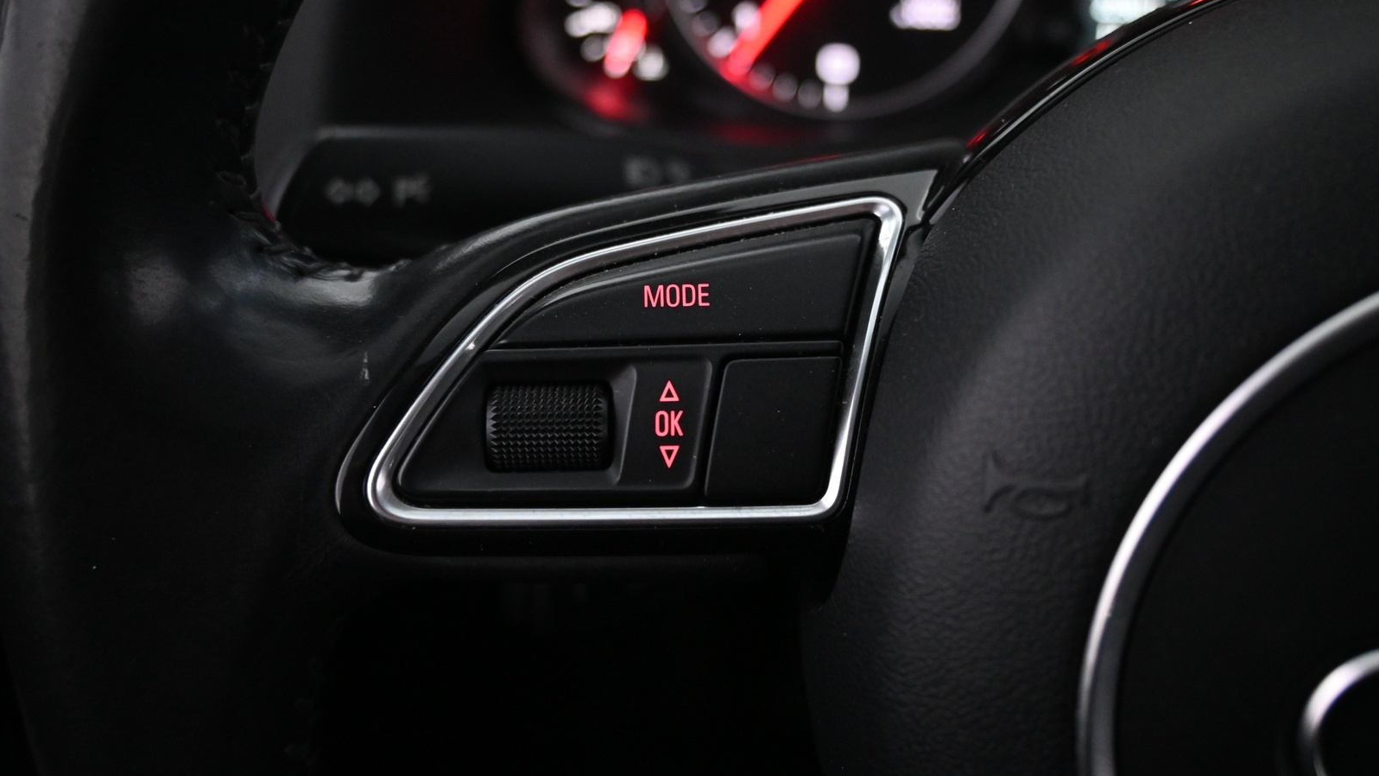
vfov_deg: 34.4
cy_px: 367
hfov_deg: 57.7
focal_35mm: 34
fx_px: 1253
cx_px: 691
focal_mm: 21.5
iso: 3600
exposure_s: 1/30
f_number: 4
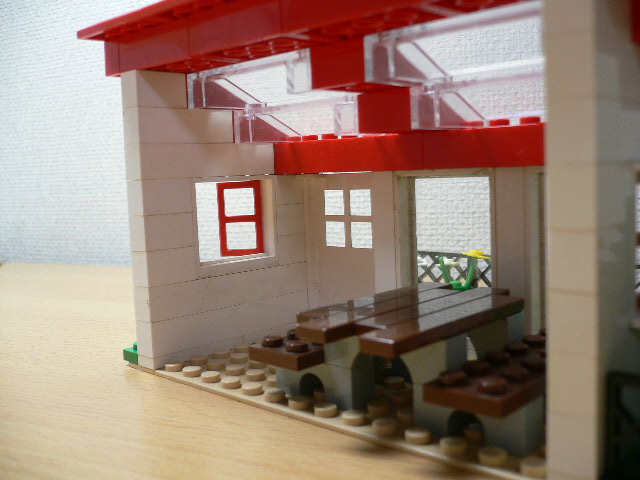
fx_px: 647
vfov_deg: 40.7
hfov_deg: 52.6
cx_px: 320
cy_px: 240
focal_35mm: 35
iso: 100
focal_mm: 5.8
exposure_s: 1/25
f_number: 2.8
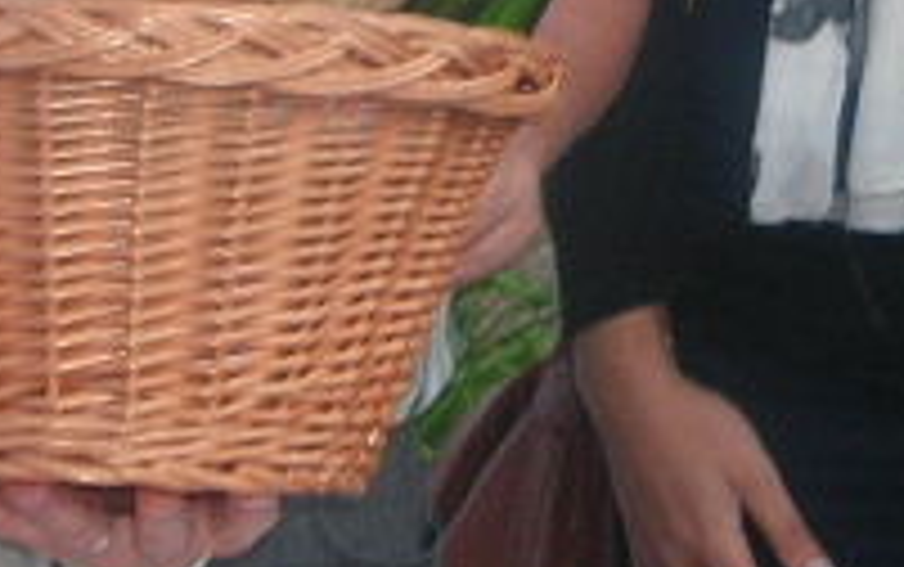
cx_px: 864
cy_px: 90
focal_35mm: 259
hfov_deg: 8.1
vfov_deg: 5.1
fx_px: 6386
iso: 50
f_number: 3.2
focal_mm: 8
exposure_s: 1/30
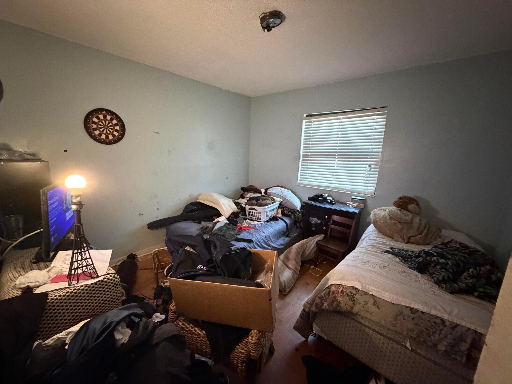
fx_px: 207
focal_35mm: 14
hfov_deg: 102.1
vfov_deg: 85.7
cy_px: 192
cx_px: 256
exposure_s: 1/40
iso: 1250
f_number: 2.2
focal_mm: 2.22
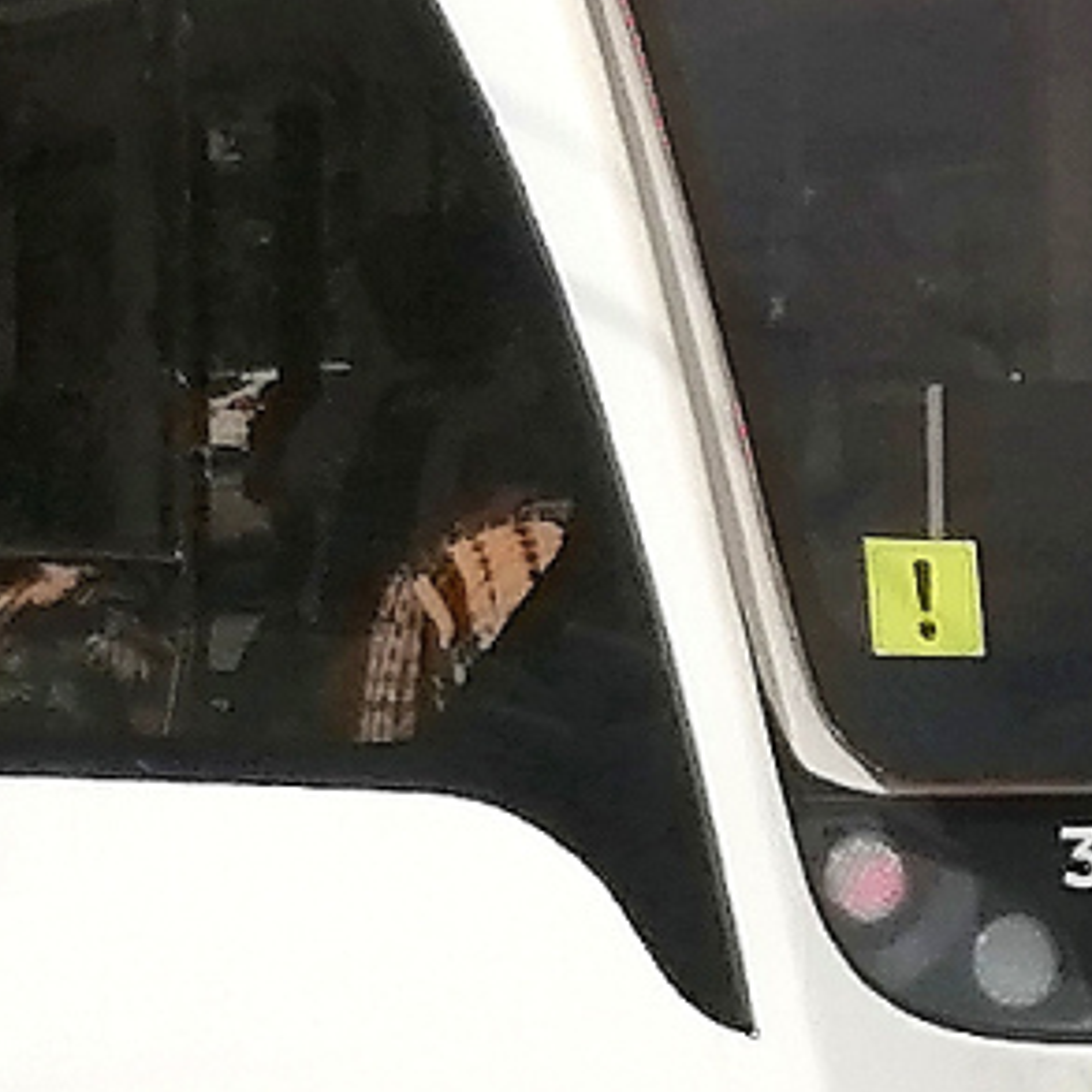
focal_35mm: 255
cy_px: 24
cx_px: -97
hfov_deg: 6.8
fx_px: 9101
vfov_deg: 6.8
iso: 50
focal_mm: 5.3
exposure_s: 1/1842
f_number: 1.8
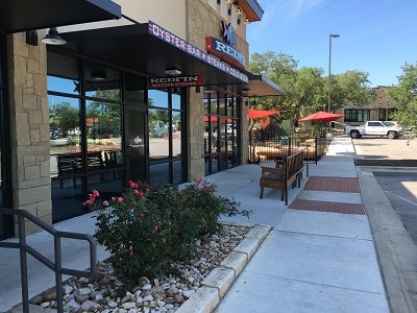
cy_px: 156
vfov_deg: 48.2
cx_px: 208
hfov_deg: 61.7
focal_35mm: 29
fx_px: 349
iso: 25
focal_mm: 4.15
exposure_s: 1/513
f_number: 2.2
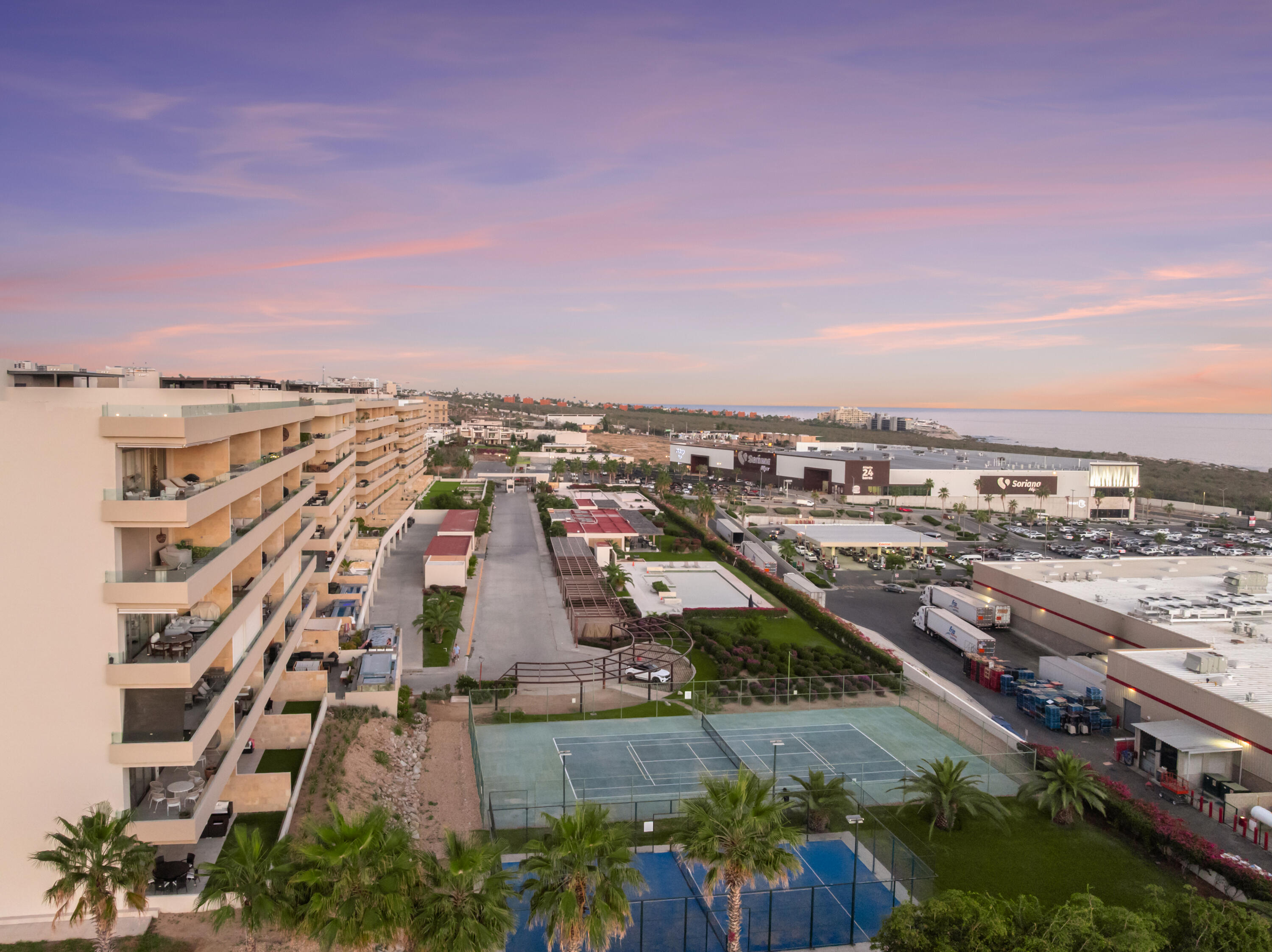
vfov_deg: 56.8
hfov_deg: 71.6
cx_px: 636
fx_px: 881
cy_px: 476
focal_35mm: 24
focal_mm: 12.29
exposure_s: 1/60
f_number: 6.3
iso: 800
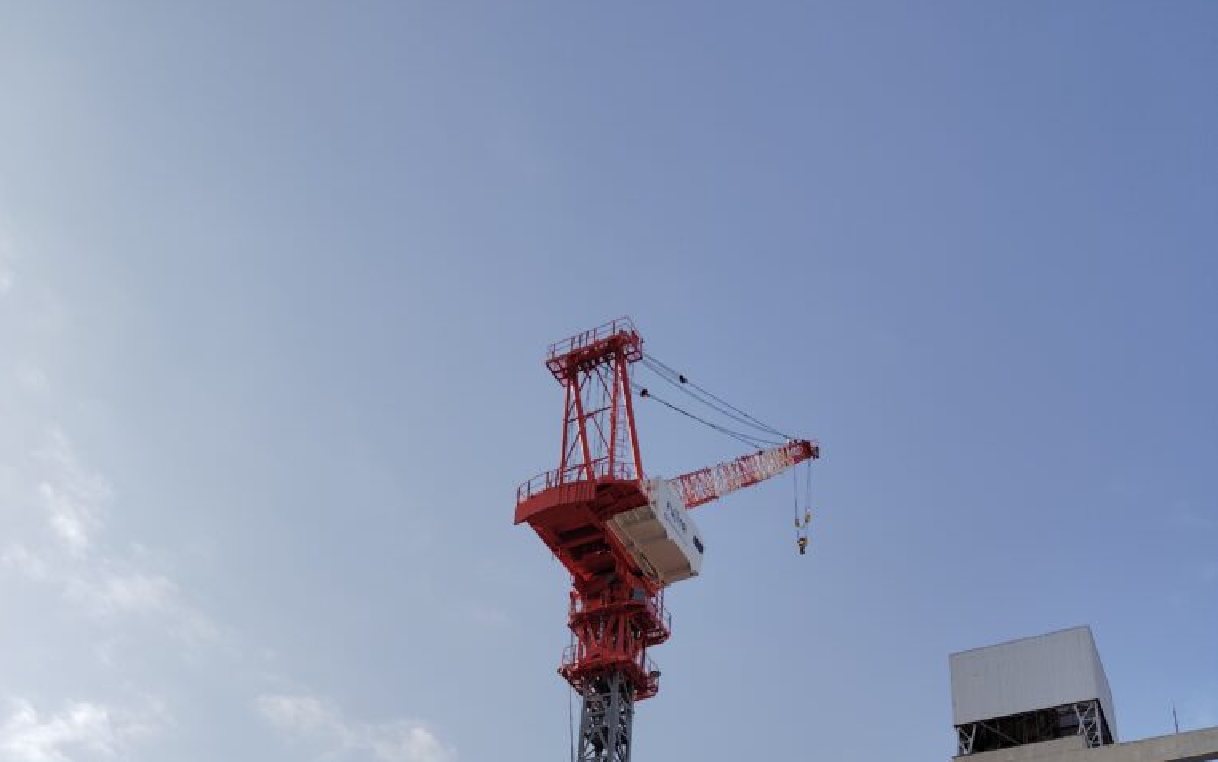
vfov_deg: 29.4
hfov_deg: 49.3
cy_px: 800
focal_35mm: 40
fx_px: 1328
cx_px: 603
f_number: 1.8
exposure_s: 1/1057
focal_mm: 4.22
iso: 50
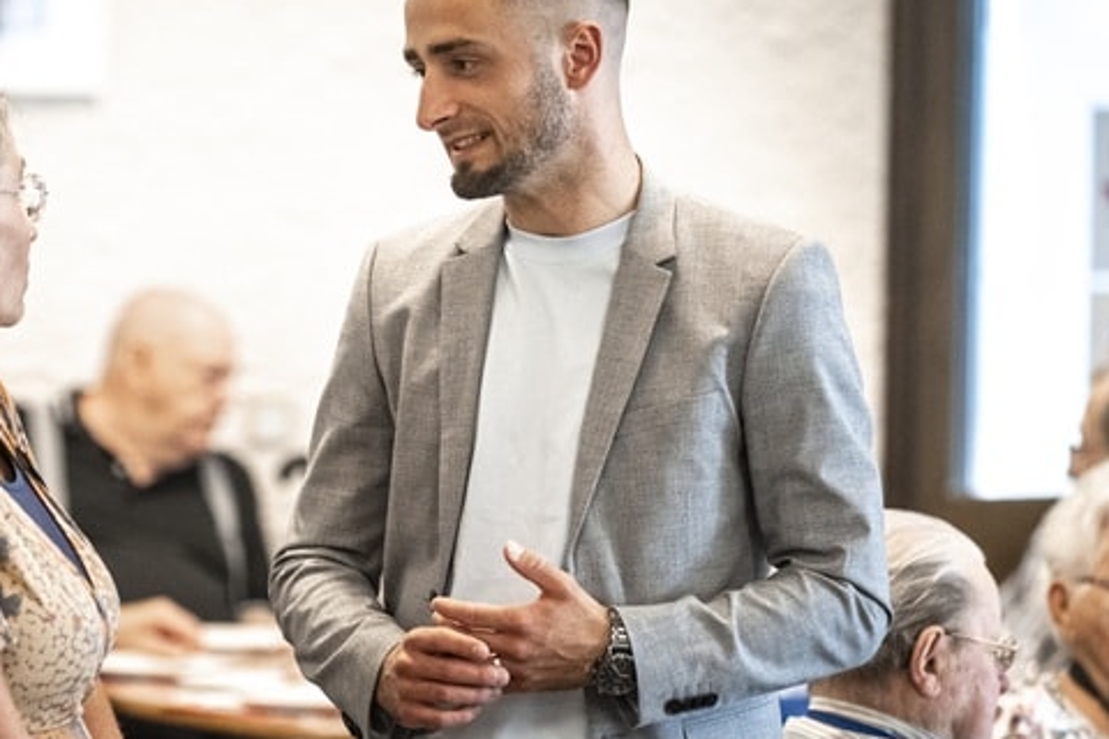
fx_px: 8656
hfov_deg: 7.3
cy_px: 573
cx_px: 129
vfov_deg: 4.9
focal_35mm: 281
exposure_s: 1/200
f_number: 2.8
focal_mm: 135
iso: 1250
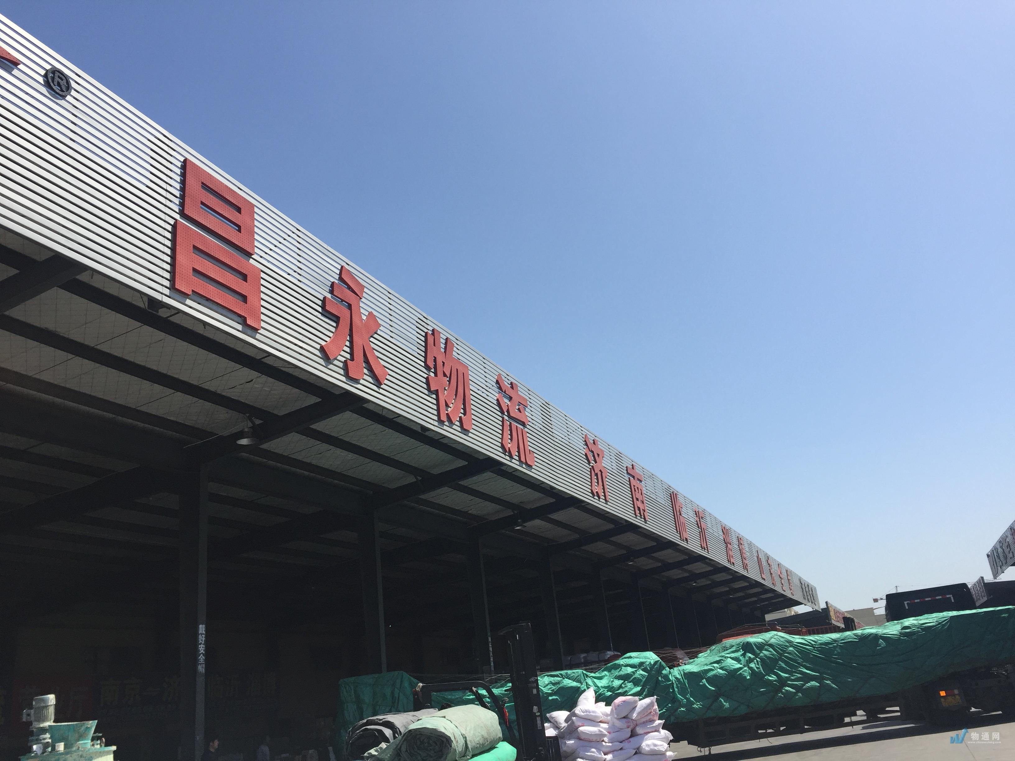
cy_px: 380
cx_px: 508
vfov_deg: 48.2
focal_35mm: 29
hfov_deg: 61.7
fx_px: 850
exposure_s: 1/2326
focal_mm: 4.15
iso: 32
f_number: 2.2
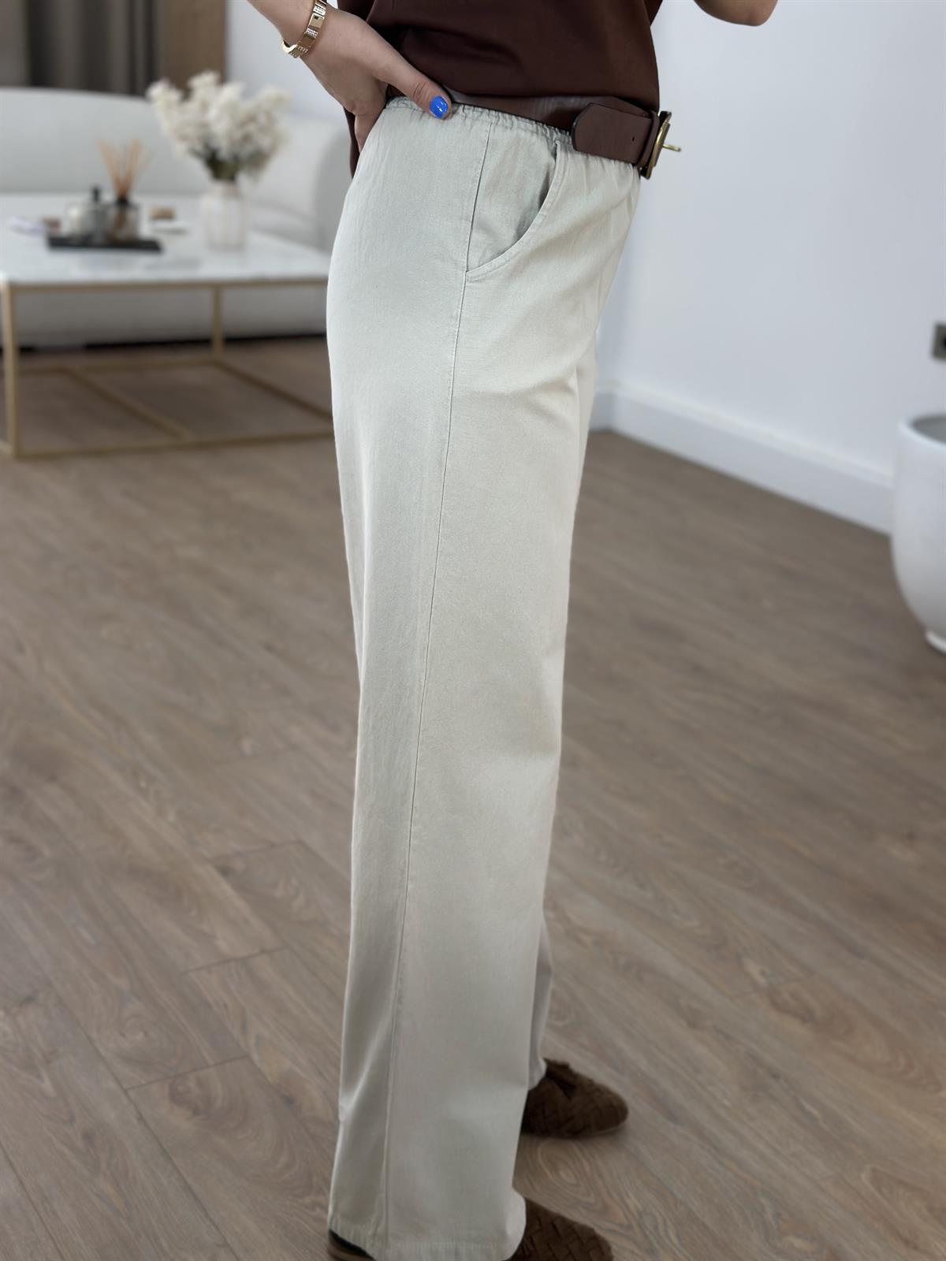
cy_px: 630
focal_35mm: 48
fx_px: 1749
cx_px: 473
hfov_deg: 30.3
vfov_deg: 39.7
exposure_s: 1/302
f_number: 1.78
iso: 80
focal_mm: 6.86
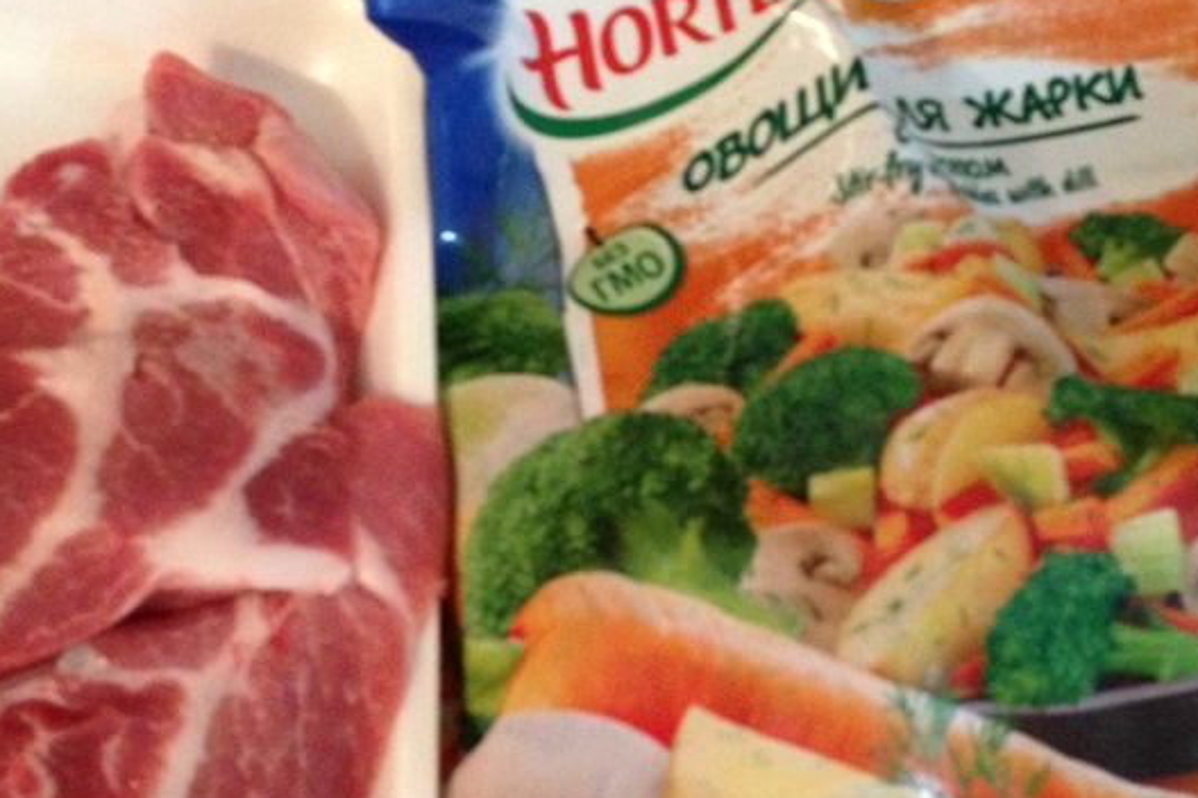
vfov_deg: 26.0
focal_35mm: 52
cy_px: 435
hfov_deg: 38.2
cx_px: 560
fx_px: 1730
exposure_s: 1/15
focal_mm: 4.13
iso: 400
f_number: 2.4
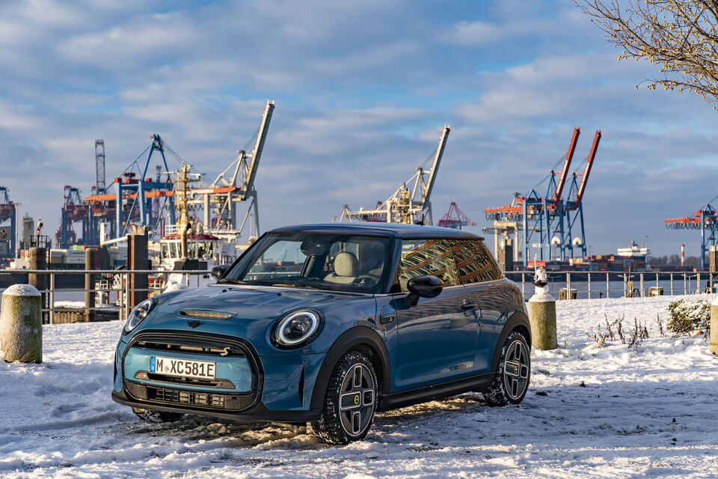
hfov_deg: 28.8
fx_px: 1396
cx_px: 359
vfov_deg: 19.5
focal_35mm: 70
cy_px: 240
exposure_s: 1/80
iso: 100
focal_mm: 70
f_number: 7.1
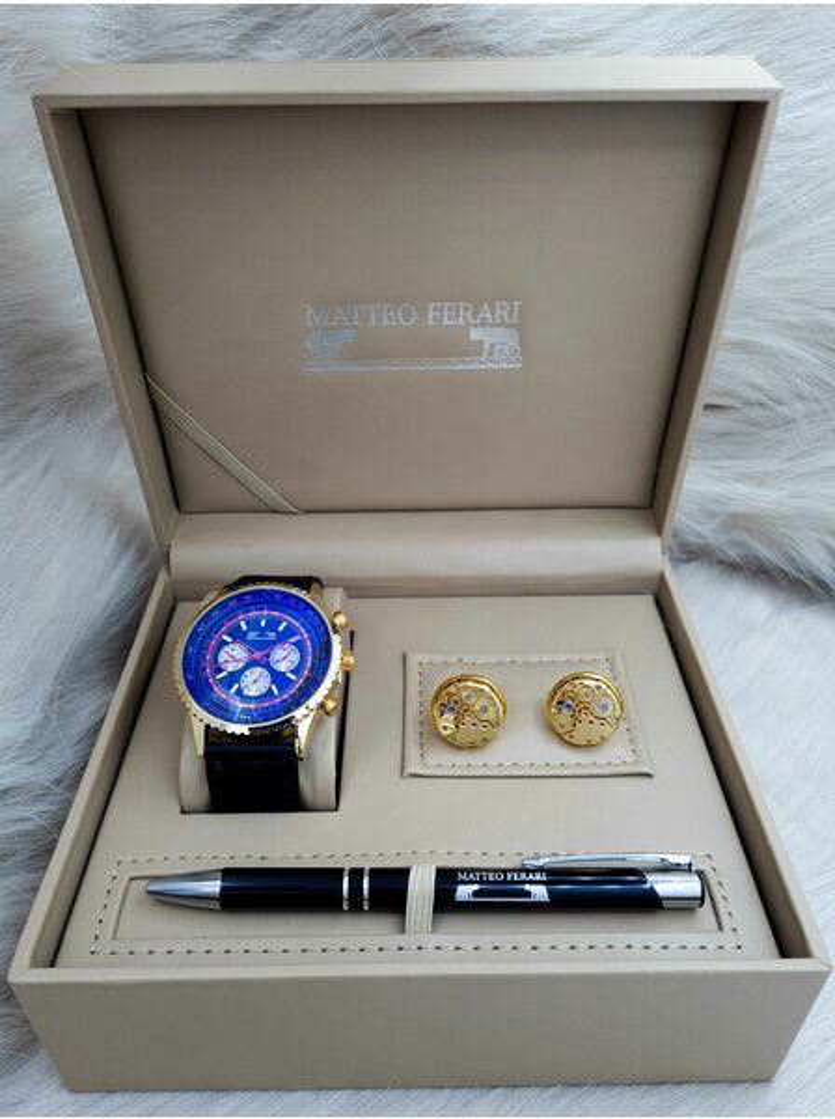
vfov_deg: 67.4
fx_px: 839
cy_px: 560
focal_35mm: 26
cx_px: 418
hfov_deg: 52.9
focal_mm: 5.4
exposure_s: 1/593
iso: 50
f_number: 1.8
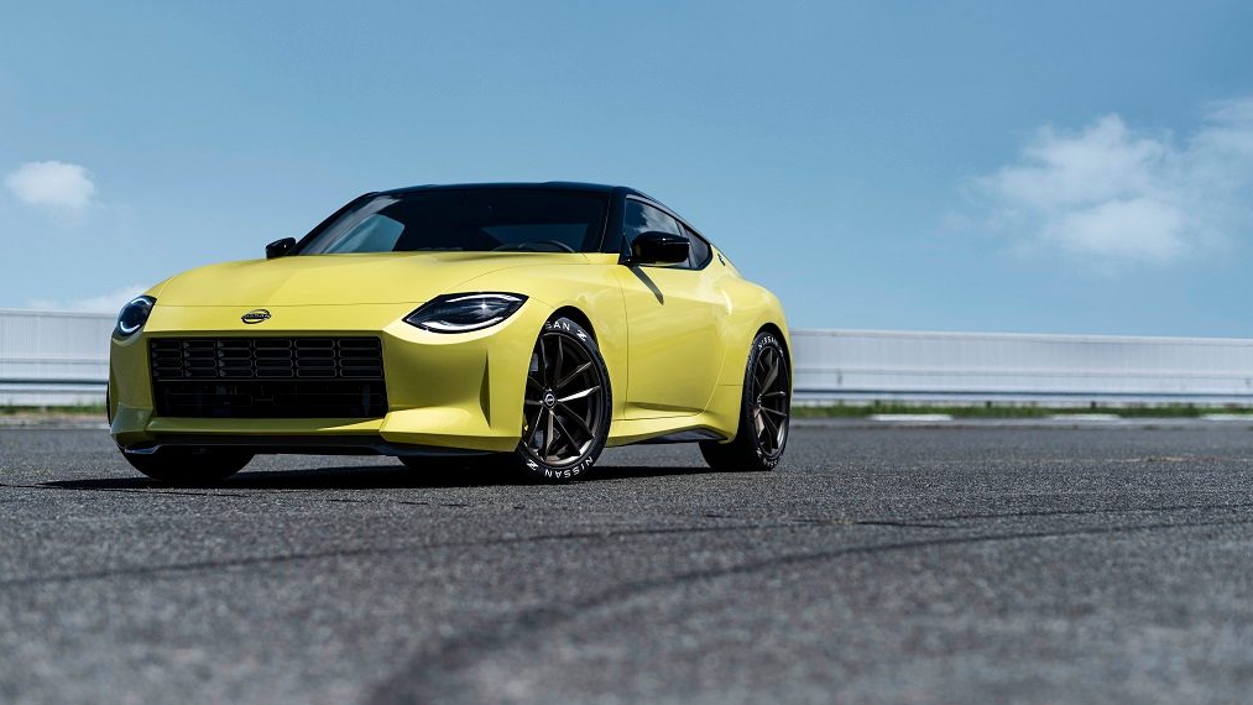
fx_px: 2990
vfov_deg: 13.4
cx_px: 627
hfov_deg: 23.7
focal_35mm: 90
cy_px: 392
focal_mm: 85
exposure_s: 1/8000
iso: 50
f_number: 2.8
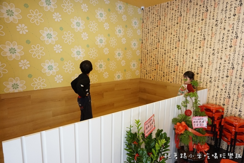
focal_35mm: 24
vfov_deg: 53.1
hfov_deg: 73.7
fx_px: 163
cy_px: 82
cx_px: 122
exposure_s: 1/160
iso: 1250
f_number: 4
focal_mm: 16
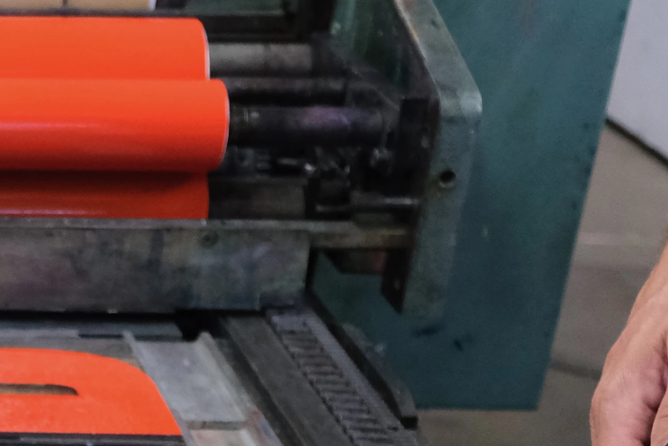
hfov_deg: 14.2
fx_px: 2320
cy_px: 646
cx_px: -594
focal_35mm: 125
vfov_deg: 10.6
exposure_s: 1/200
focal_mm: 21.4
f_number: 3.2
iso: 2000
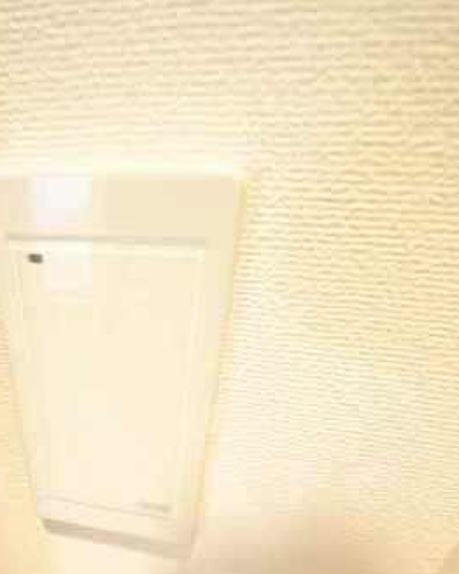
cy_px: 488
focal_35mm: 22
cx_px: 131
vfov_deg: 65.5
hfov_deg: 60.6
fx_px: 374
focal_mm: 8
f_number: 4.5
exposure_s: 1/15
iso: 1600
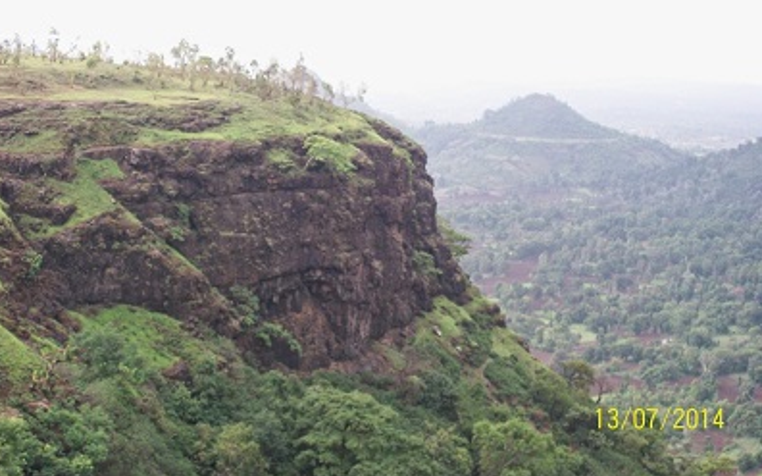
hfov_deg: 27.5
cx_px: 379
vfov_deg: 17.3
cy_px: 195
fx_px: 1557
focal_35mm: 75
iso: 80
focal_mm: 11.6
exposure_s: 1/160
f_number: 3.8
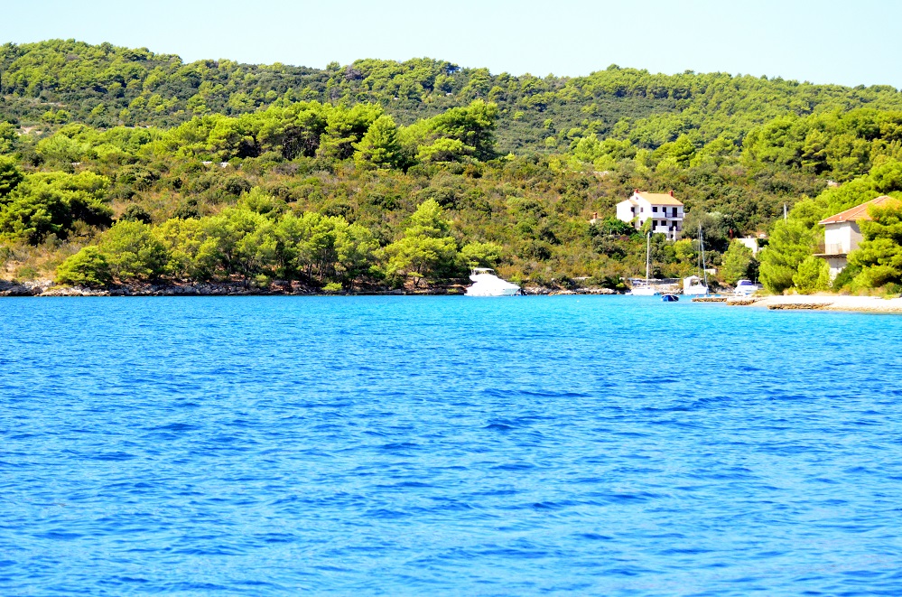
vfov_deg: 13.0
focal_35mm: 105
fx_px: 2625
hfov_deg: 19.5
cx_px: 451
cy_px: 298
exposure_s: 1/8000
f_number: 4.5
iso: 3200
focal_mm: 70
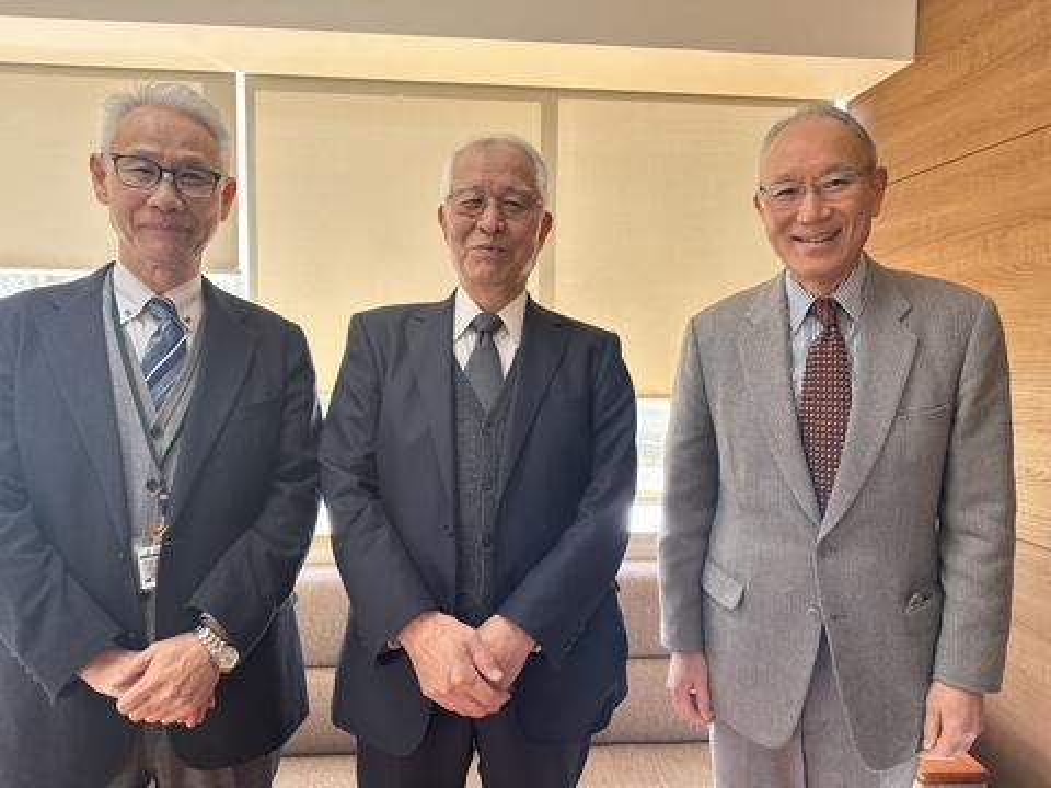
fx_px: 729
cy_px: 394
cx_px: 526
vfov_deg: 56.8
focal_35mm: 24
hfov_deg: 71.6
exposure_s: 1/167
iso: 64
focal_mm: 6.86
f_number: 1.78
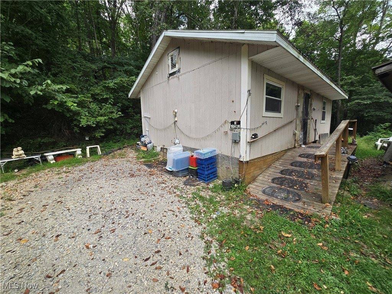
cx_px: 196
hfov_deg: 106.2
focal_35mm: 13
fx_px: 147
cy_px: 147
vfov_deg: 89.9
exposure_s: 1/214
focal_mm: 2.2
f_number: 2.2
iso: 50
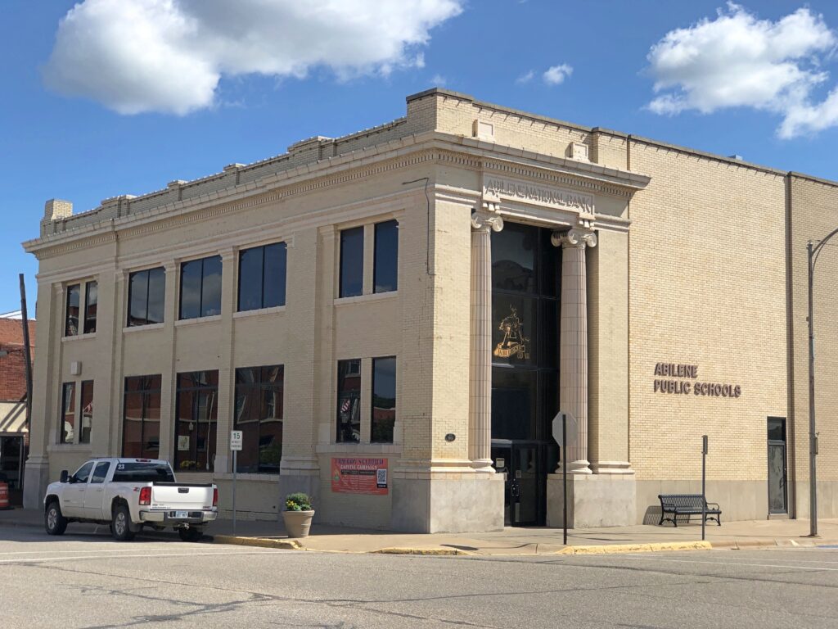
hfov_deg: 33.8
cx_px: 419
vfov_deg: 25.7
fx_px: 1380
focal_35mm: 57
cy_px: 314
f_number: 2.8
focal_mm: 6.6
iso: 20
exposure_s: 1/972
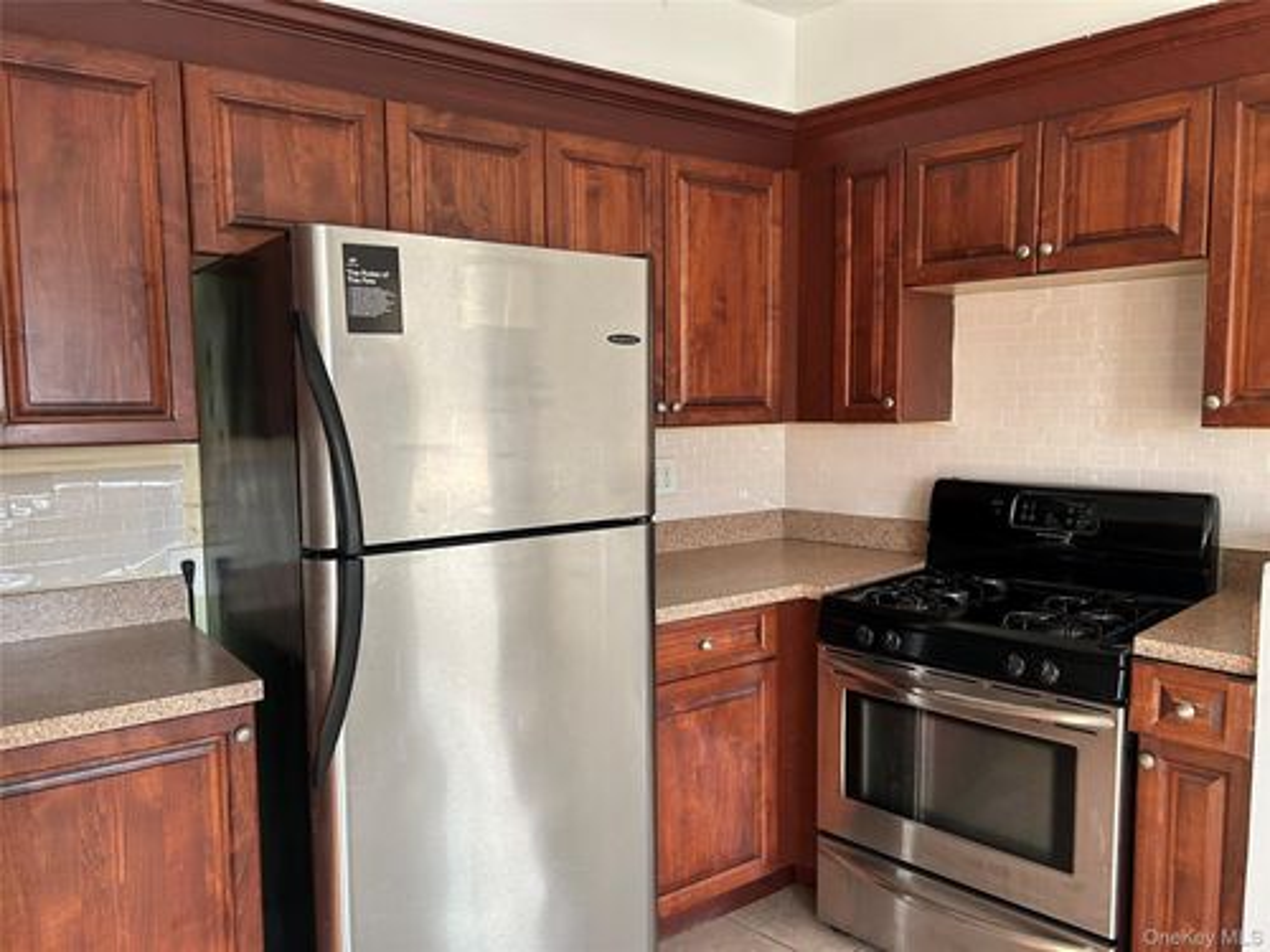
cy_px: 476
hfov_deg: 67.3
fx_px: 954
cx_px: 635
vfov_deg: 53.1
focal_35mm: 26
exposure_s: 1/106
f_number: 1.5
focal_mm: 5.7
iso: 125
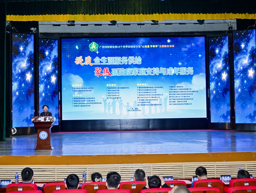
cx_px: 132
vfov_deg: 31.5
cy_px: 96
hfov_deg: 41.2
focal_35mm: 46
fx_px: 340
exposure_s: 1/200
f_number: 4
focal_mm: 42
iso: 1600
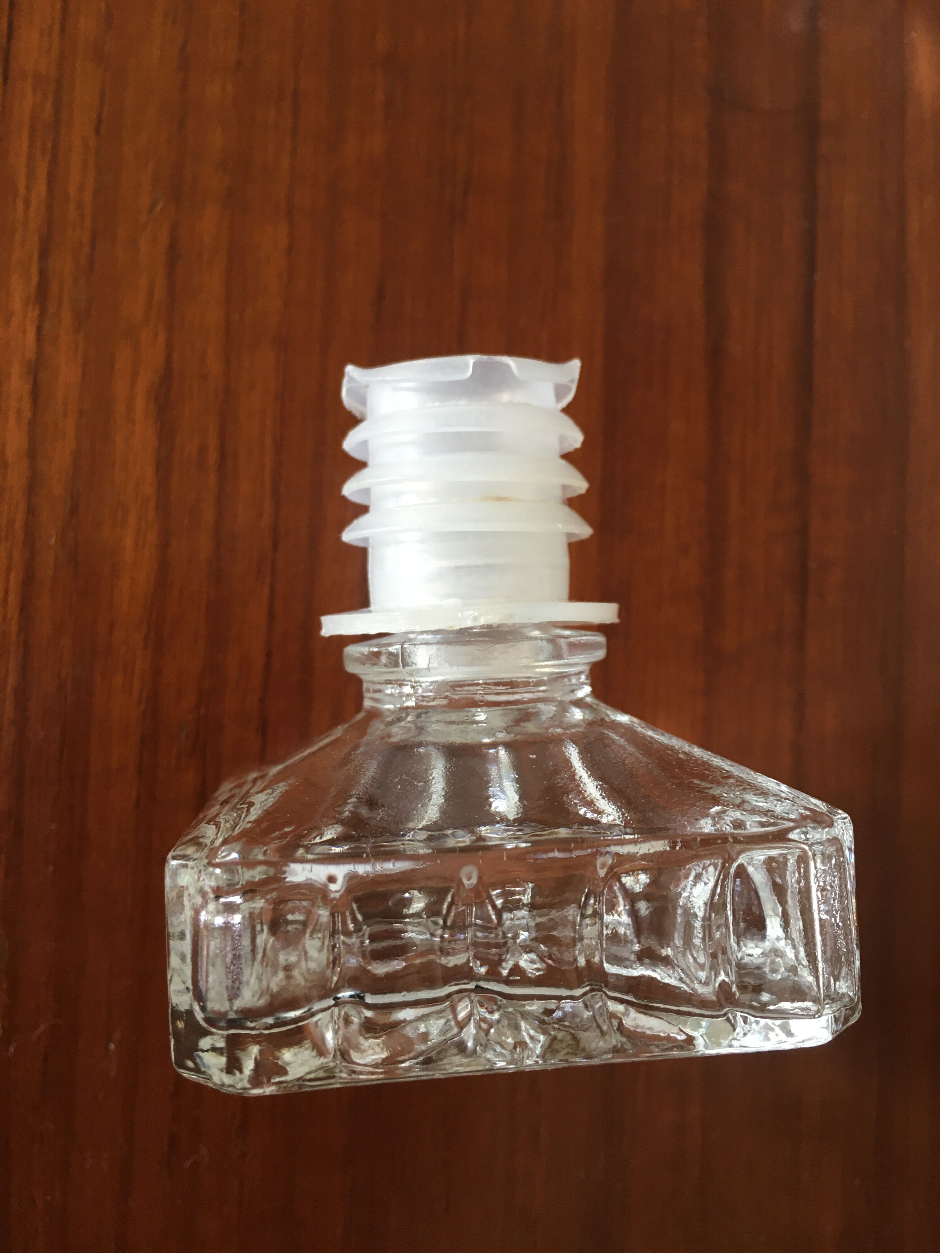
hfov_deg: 48.2
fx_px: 1050
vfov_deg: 61.7
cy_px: 626
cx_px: 470
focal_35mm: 29
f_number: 2.2
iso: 100
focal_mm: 4.15
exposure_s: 1/33
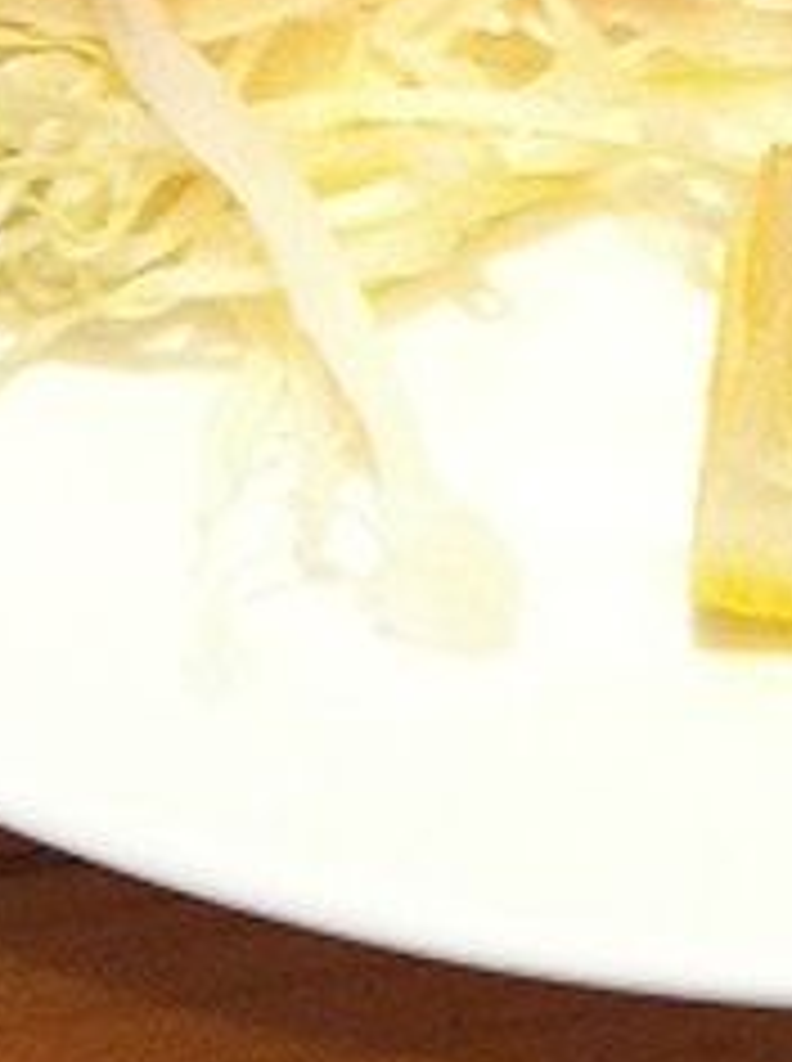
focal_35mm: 129
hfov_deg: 11.3
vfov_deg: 14.6
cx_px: 850
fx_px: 3950
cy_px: -346
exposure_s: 1/15
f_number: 2.8
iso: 250
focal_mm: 3.85
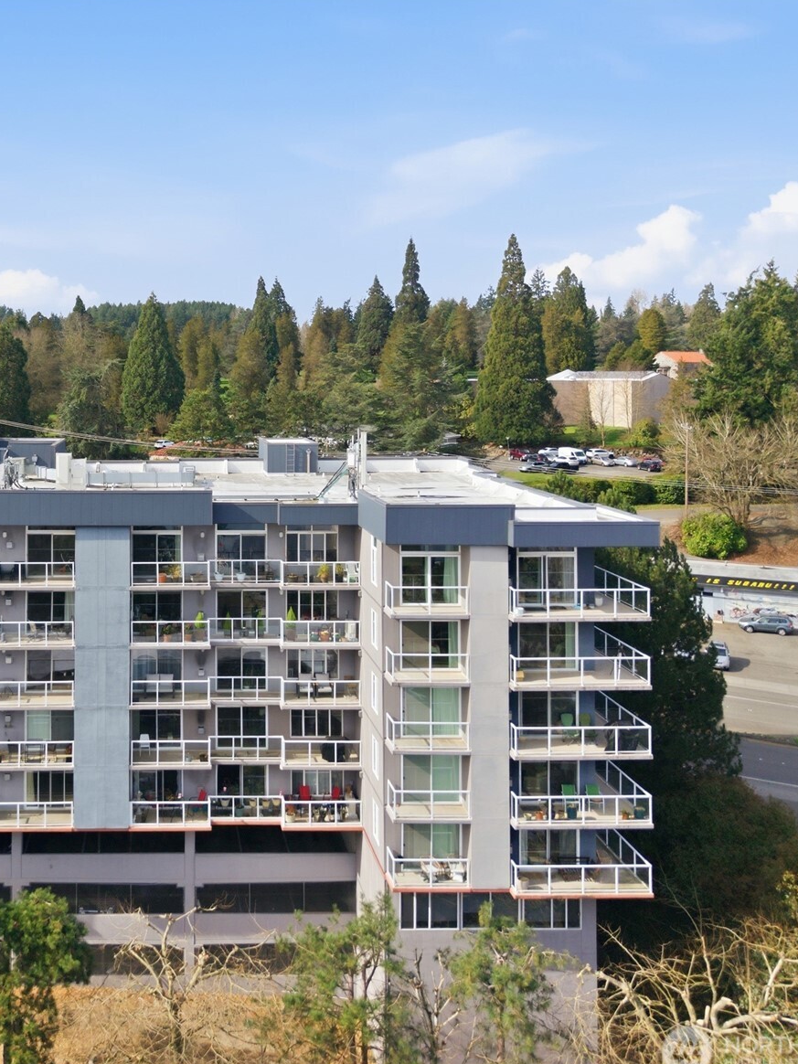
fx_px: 1014
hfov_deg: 41.3
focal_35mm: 33
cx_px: 168
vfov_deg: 55.4
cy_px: 539
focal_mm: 8.7
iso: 220
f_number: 1.8
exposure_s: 1/3200
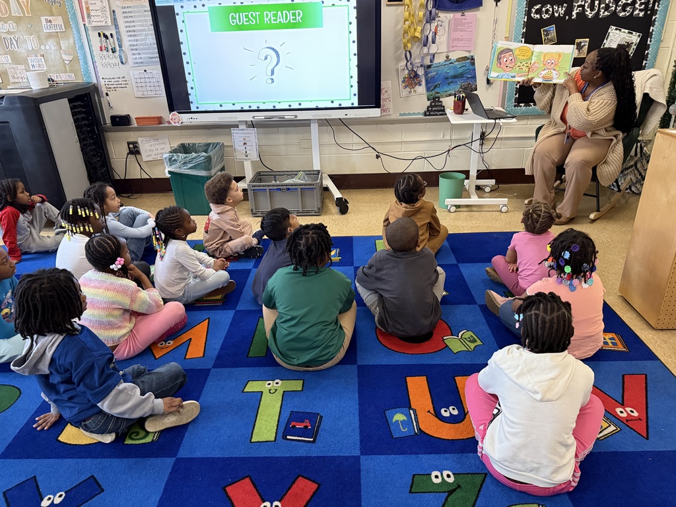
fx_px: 469
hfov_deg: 71.6
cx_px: 338
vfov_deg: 56.8
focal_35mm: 24
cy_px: 254
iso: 500
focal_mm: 6.76
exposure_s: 1/60
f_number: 1.78
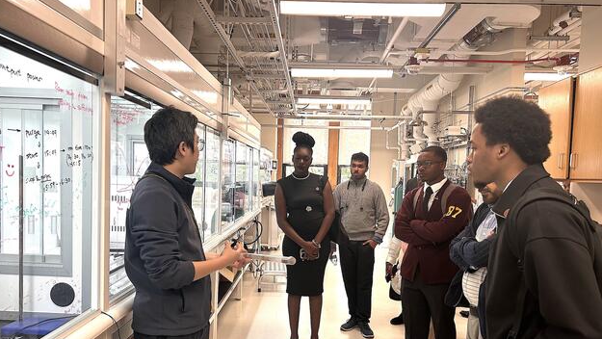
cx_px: 301
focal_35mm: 29
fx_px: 463
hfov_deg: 66.1
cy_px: 211
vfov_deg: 40.0
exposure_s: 1/120
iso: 100
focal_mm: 5.7
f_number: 1.5
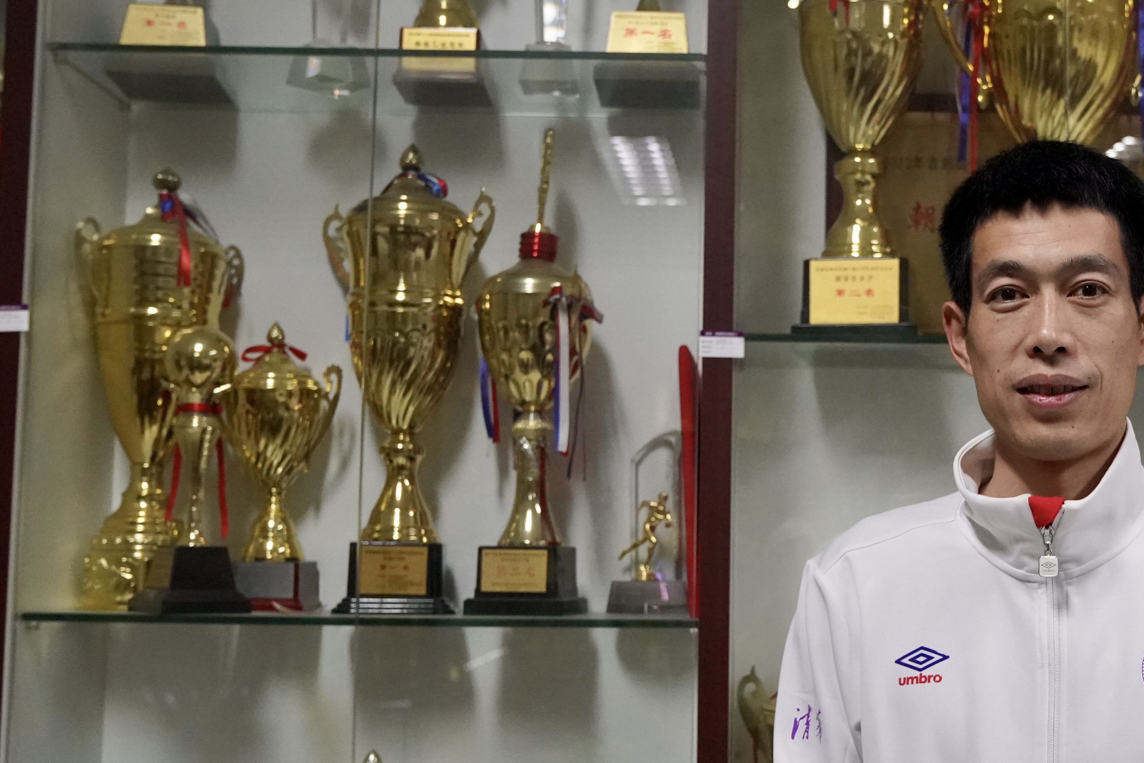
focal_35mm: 51
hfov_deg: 38.1
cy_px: 435
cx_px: 828
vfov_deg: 26.5
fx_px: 1621
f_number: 4
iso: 6400
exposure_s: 1/160
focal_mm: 30
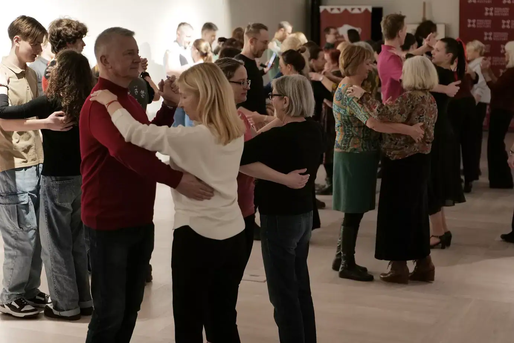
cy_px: 172
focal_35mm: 59
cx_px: 257
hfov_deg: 33.9
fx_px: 843
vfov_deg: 23.0
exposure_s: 1/320
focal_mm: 59
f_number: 2.8
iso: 2500
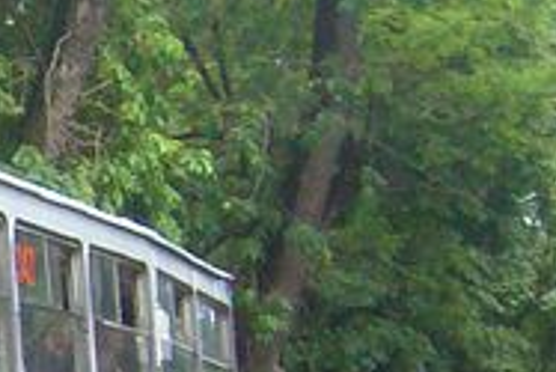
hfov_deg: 7.6
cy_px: 423
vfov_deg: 5.4
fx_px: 3957
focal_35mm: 256
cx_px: -681
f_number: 3.2
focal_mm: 7.5
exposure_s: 1/400
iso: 200
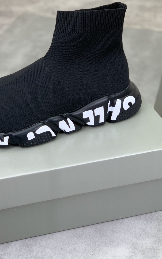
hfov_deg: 15.9
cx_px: 45
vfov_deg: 25.1
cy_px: 94
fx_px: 579
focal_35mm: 82
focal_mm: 6
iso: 25
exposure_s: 1/100
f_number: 2.4
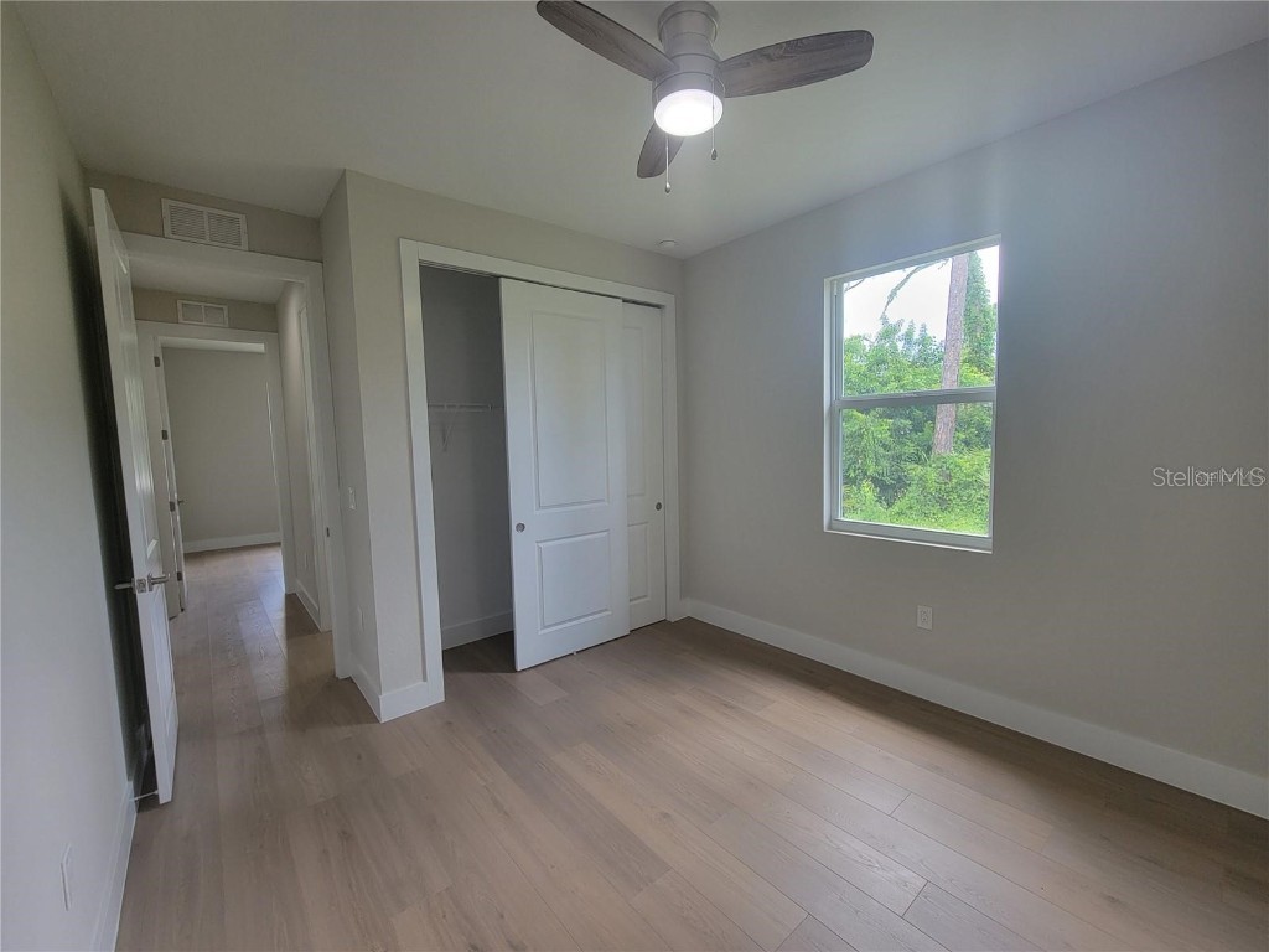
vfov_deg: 89.9
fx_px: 477
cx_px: 634
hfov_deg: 106.2
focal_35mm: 13
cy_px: 476
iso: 100
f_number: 2.2
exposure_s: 1/120
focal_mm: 2.2
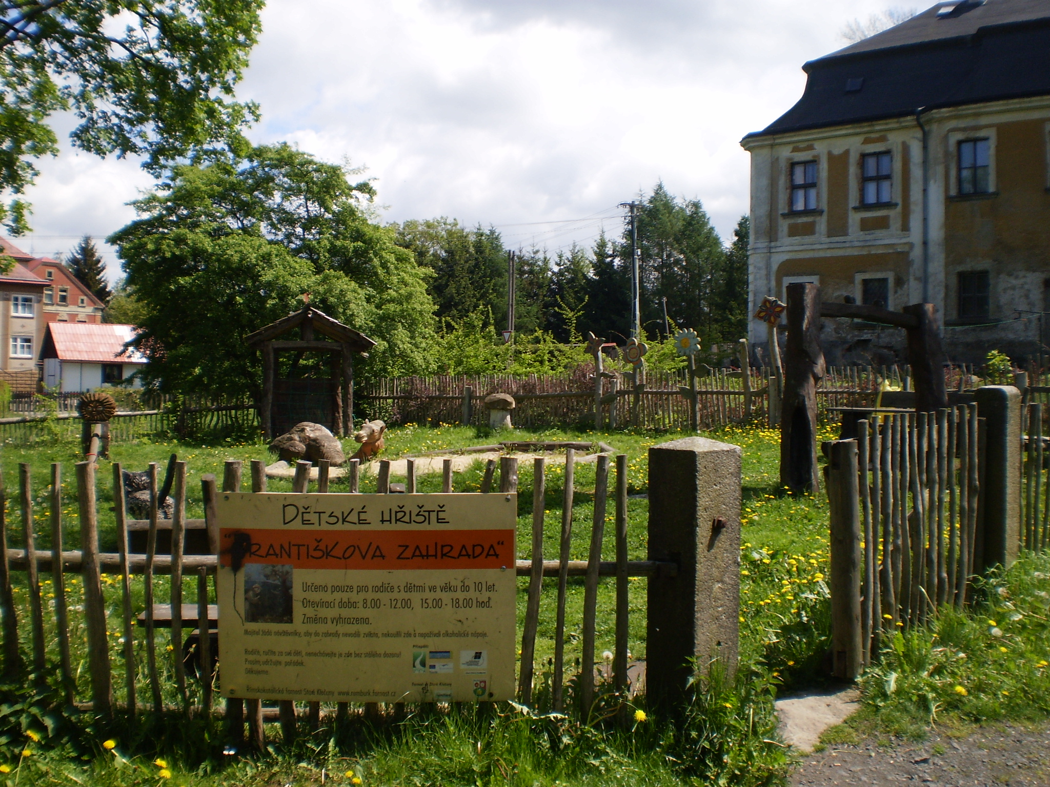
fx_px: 1092
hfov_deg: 51.4
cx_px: 525
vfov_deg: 39.7
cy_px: 394
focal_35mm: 36
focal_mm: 6.3
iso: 64
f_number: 4.6
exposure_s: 1/500
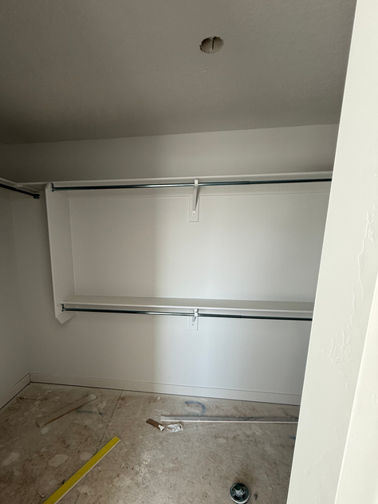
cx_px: 150
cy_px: 290
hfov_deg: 73.9
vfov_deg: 90.4
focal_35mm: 17
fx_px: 248
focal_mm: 2.22
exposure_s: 1/99
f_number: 2.2
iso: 100
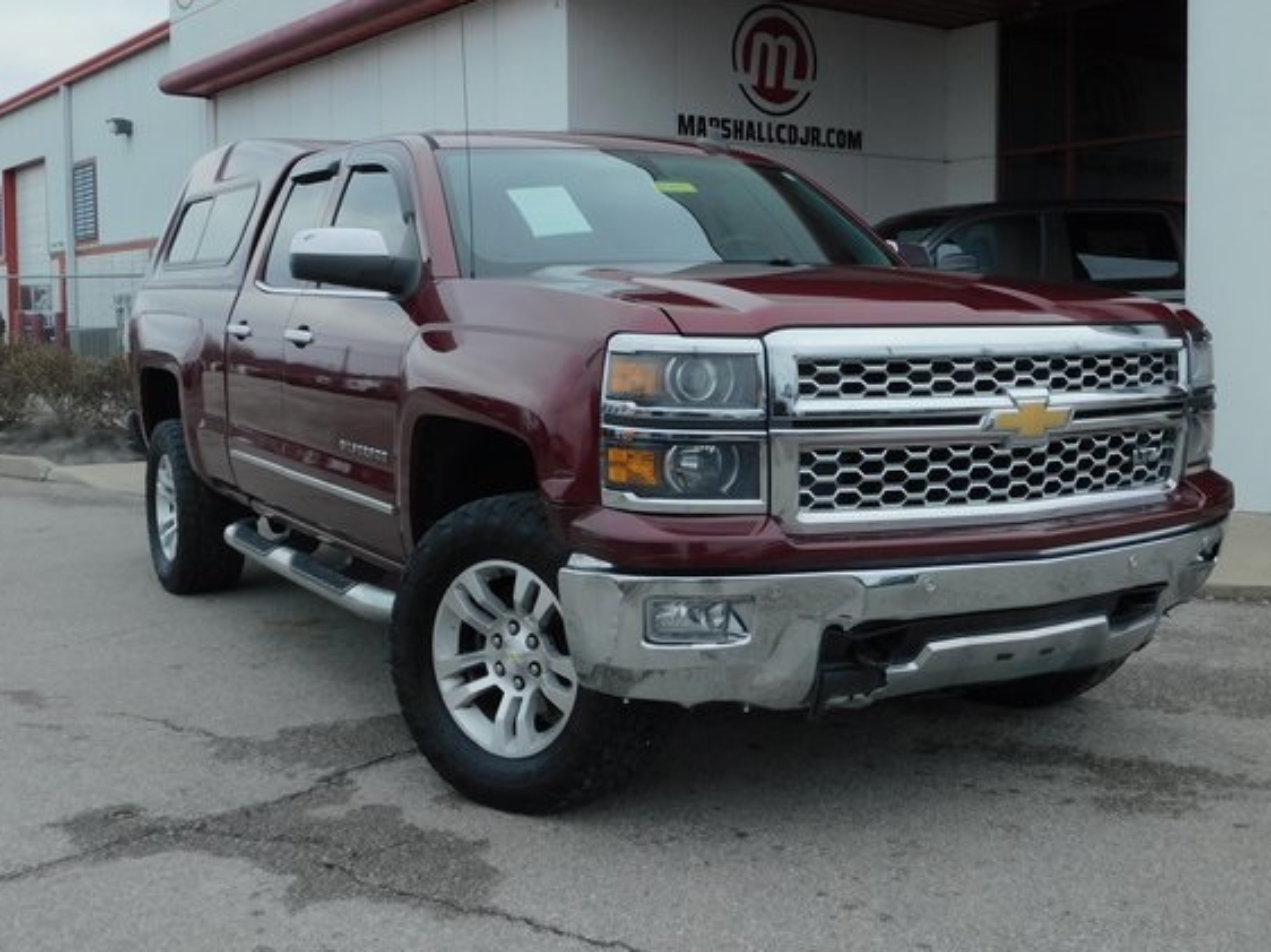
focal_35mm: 41
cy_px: 427
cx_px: 690
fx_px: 1505
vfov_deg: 35.1
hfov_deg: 45.7
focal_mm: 6.3
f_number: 3.5
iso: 125
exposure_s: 1/320
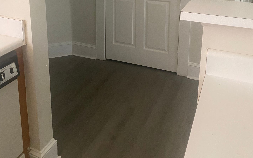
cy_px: -3
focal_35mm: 37
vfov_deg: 31.6
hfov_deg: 52.7
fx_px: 255
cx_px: 126
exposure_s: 1/44
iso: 500
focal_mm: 4.25
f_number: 1.8
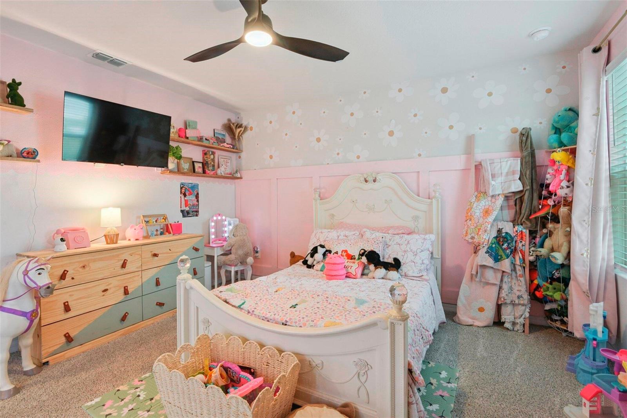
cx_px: 314
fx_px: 279
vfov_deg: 73.7
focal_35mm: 16
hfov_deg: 96.7
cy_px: 209
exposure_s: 1/15
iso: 400
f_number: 11
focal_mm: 16
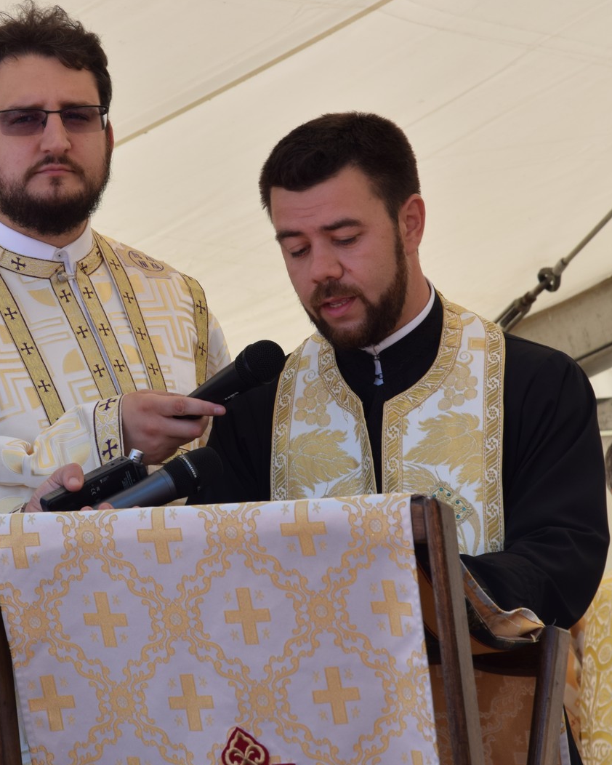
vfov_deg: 7.2
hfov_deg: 5.8
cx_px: 174
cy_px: 344
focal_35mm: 269
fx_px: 6085
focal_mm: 105
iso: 100
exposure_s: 1/100
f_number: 9
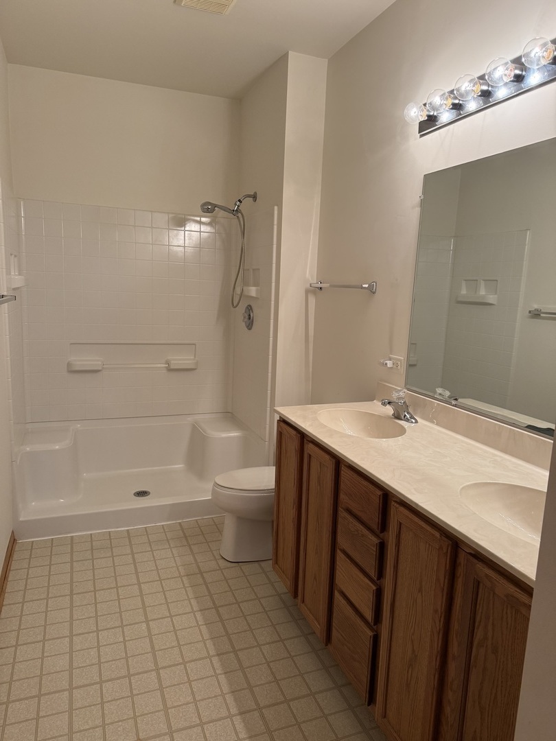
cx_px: 278
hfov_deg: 56.8
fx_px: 514
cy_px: 370
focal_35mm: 24
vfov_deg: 71.6
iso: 200
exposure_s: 1/182
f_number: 1.78
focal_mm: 6.76
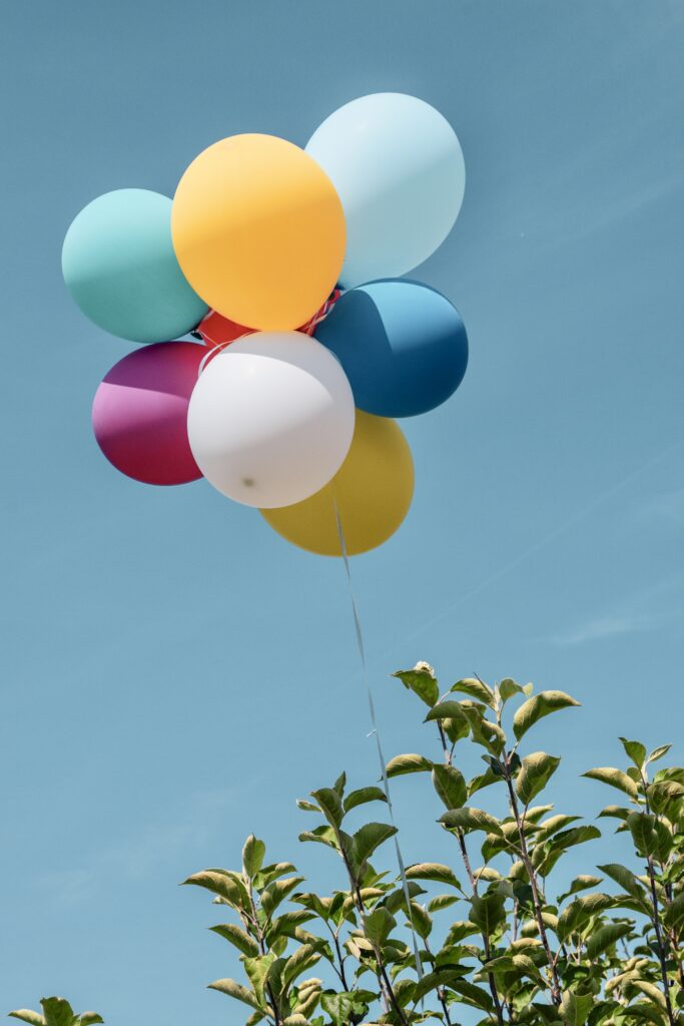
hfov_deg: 18.2
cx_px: 342
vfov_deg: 27.0
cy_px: 513
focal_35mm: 75
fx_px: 2137
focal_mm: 50
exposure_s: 1/500
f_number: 11
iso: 200
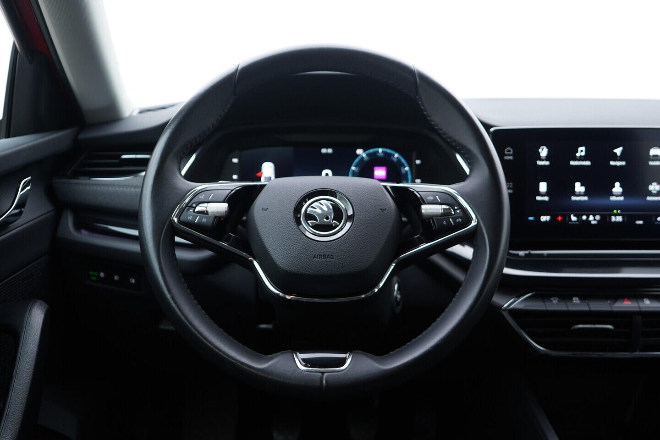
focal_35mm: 36
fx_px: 660
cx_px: 330
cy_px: 220
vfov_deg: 36.9
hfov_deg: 53.1
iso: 250
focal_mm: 24
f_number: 2.8
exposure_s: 1/40
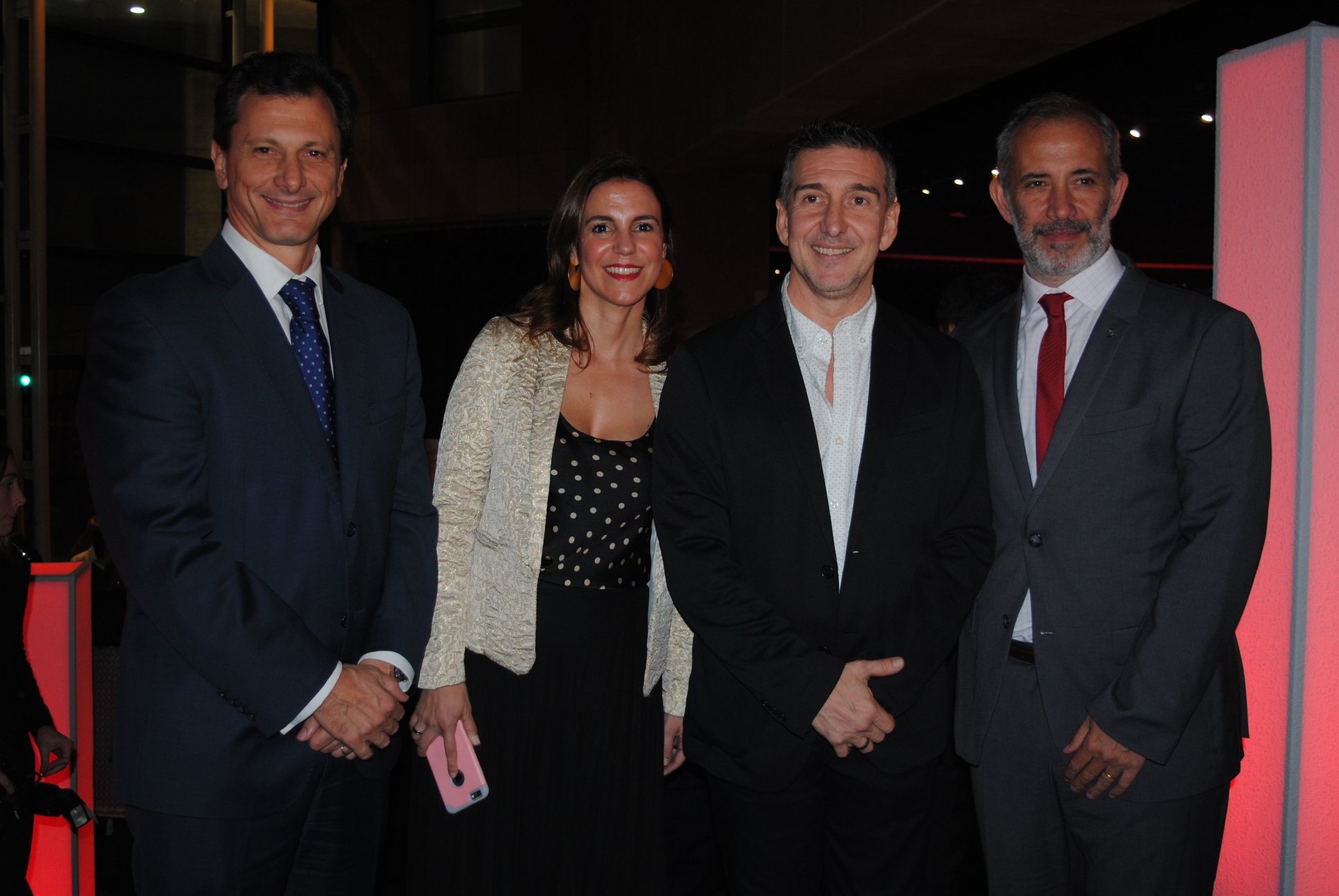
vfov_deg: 35.6
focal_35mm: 38
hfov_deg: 51.2
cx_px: 670
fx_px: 1396
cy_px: 448
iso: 200
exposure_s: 1/60
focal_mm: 25
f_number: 4
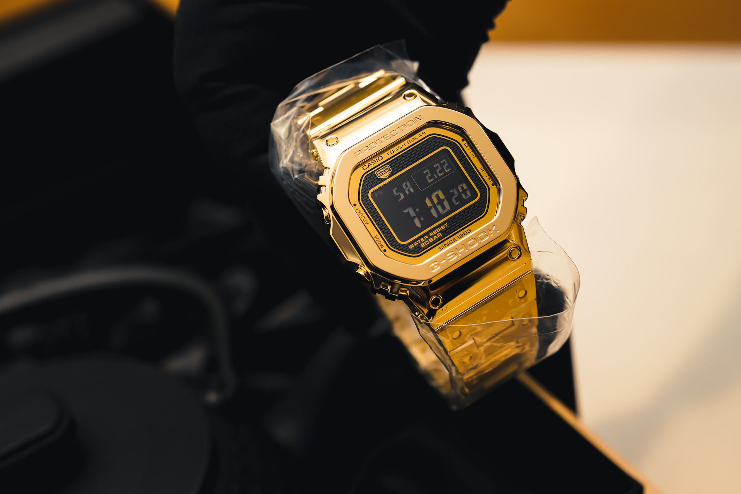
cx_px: 370
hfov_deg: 48.5
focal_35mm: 40
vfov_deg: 33.4
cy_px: 247
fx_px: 823
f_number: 4
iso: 125
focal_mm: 40
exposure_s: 1/160
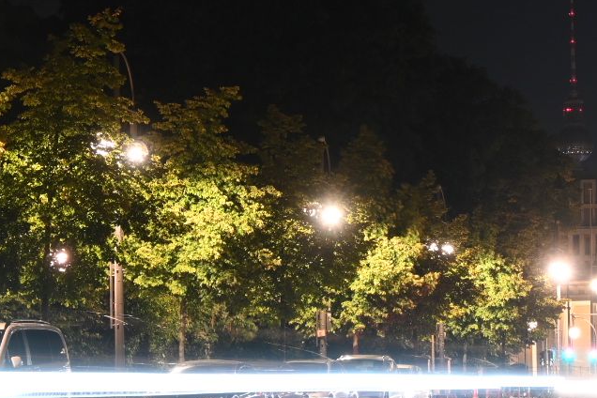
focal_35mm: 164
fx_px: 2724
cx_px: 647
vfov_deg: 8.3
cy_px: 115
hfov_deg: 12.3
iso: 100
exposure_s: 3
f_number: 6
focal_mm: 43
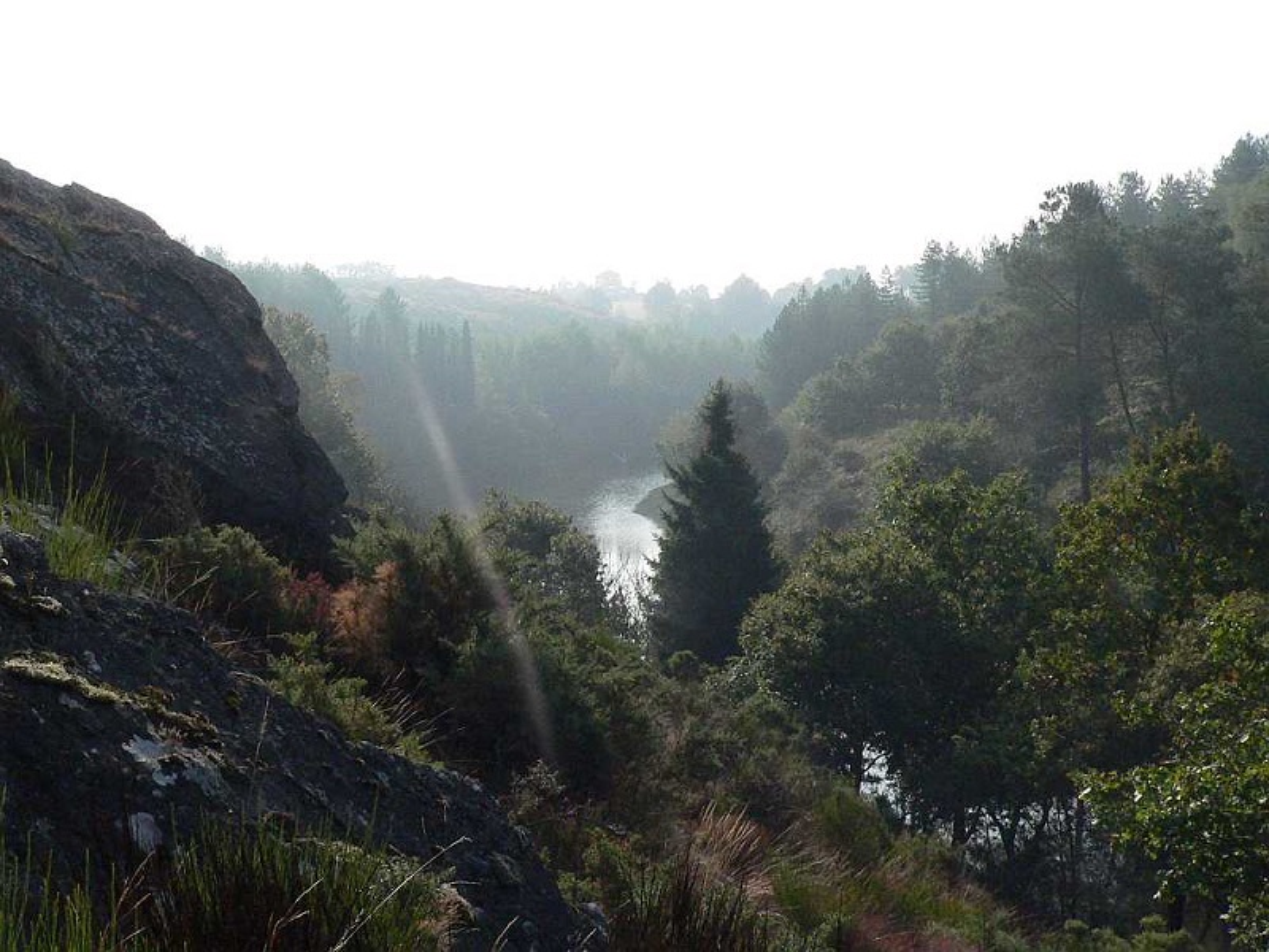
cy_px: 476
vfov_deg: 32.9
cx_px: 634
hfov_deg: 42.9
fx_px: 1613
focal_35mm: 44
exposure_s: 1/1300
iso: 400
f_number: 7.3
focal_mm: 7.4
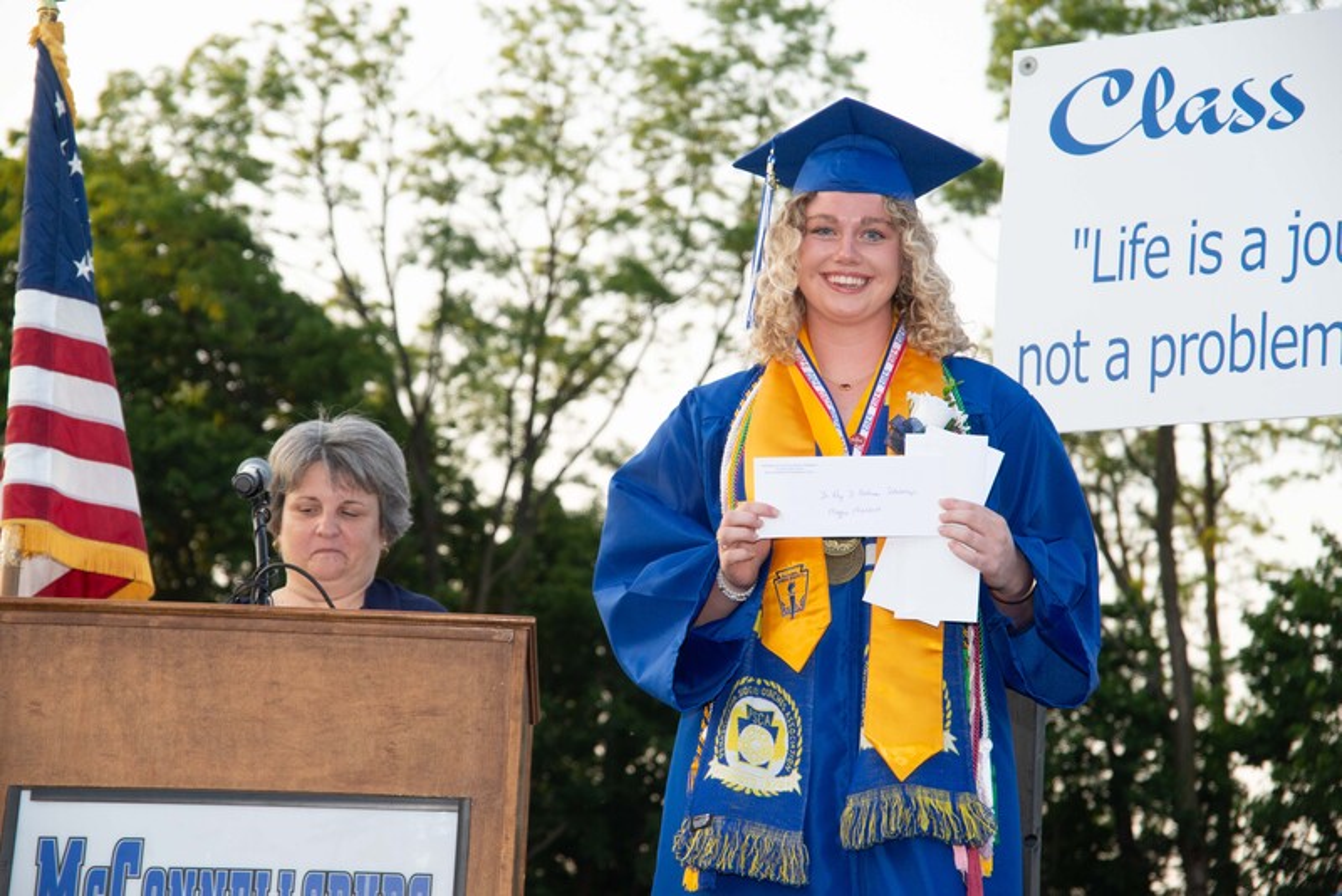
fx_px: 4326
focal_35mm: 116
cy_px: 448
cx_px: 671
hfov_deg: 17.6
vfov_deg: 11.8
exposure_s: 1/200
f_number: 13
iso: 800
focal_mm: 116
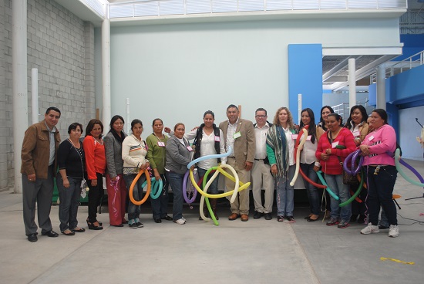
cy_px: 142
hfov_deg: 61.9
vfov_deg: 43.7
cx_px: 212
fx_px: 354
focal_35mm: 30
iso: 220
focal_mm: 20
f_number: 3.8
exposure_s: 1/125
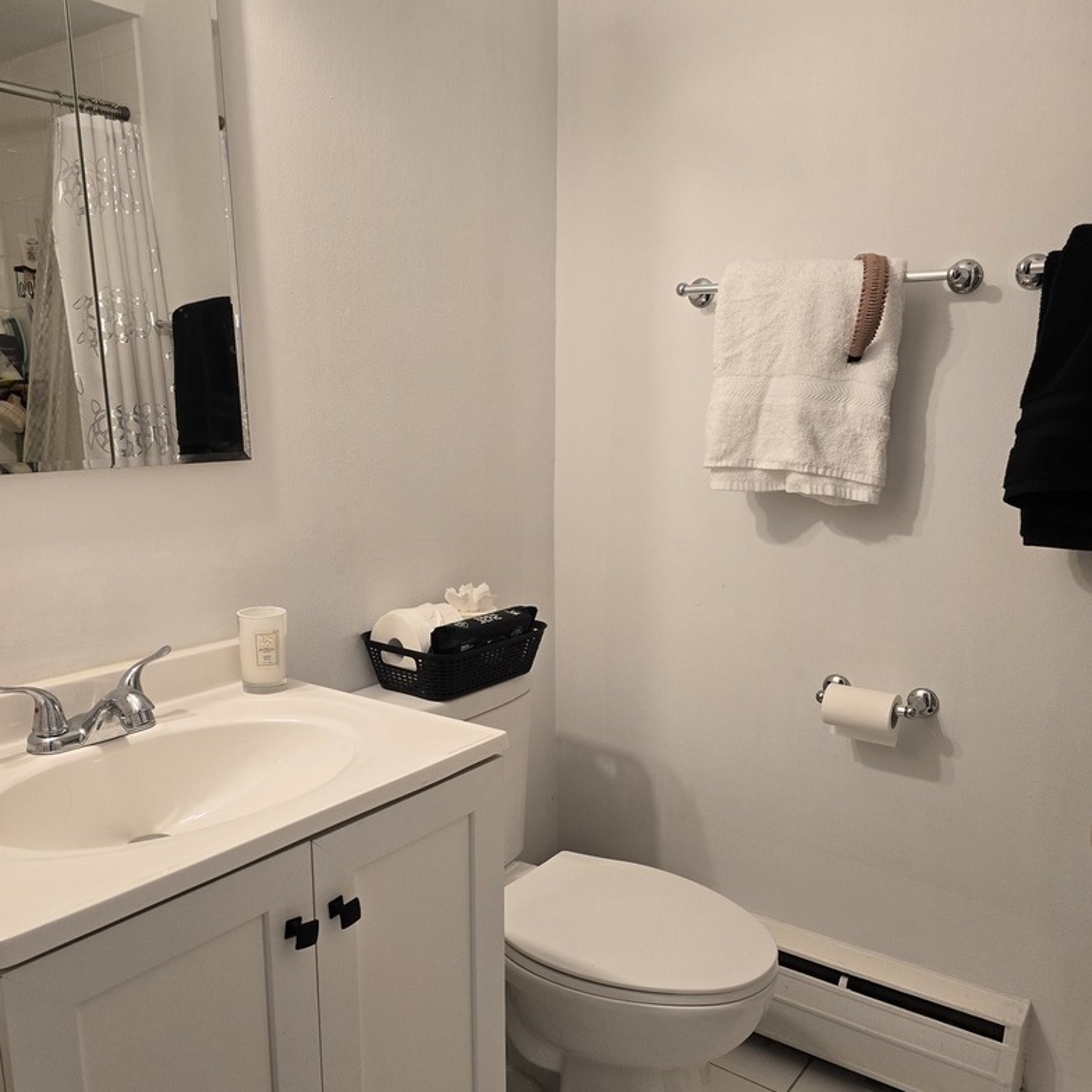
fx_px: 999
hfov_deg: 57.3
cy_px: 630
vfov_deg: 57.0
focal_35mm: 28
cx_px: 553
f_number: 1.7
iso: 250
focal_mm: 6.3
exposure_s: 1/120
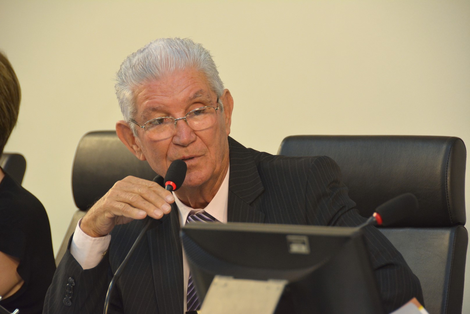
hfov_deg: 9.1
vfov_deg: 6.1
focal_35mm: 225
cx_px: 235
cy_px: 157
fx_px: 2940
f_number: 5.6
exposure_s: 1/125
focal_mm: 150
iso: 1100
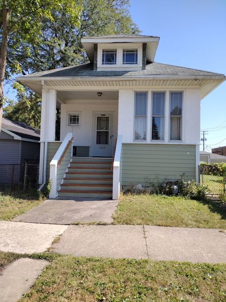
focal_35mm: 27
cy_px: 151
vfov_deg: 65.3
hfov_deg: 51.3
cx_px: 113
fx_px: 235
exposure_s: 1/1800
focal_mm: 4.71
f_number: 1.7
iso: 100
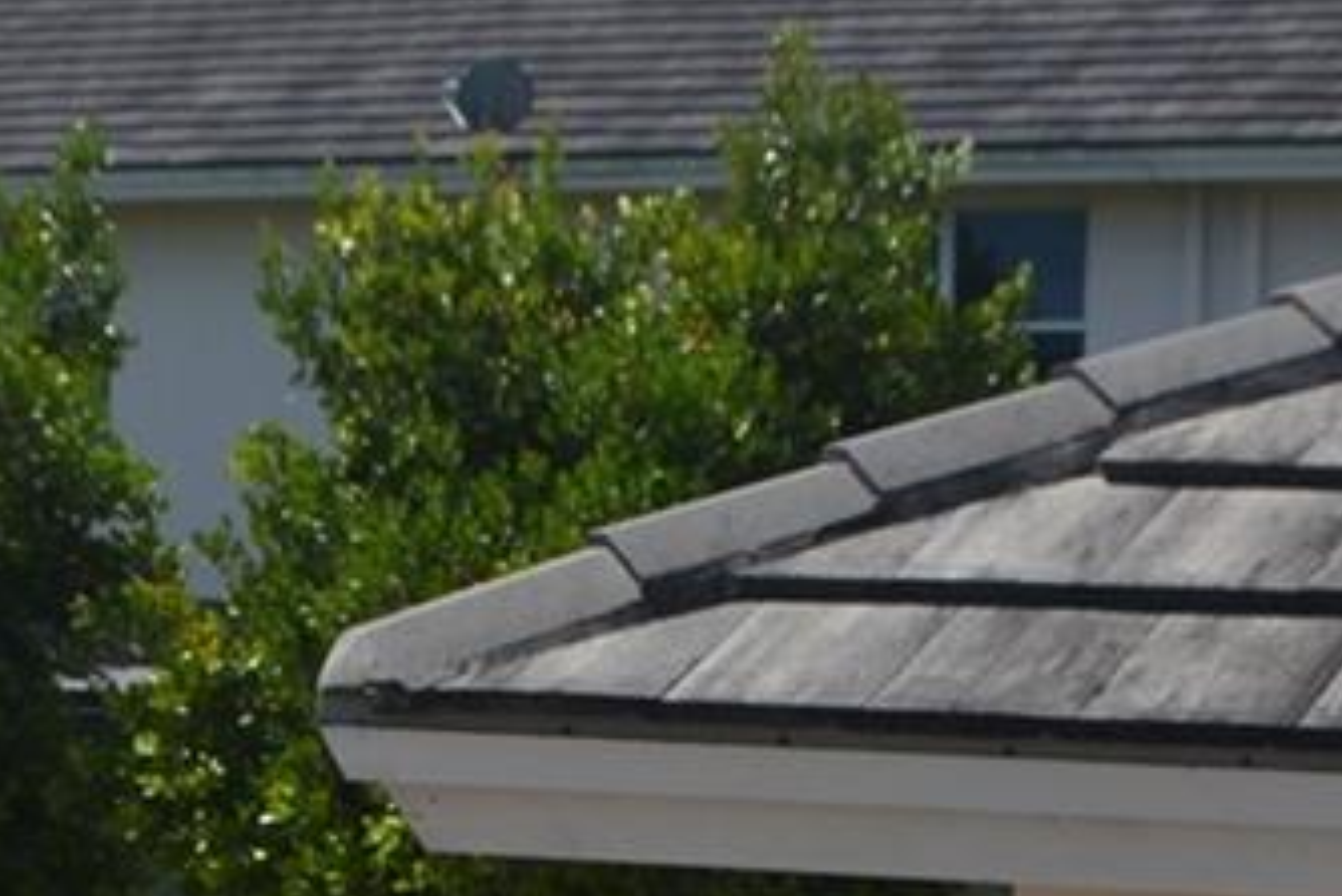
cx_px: 538
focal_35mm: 158
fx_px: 5892
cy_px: 888
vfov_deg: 8.6
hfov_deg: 13.0
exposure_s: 1/250
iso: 100
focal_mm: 22
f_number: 8
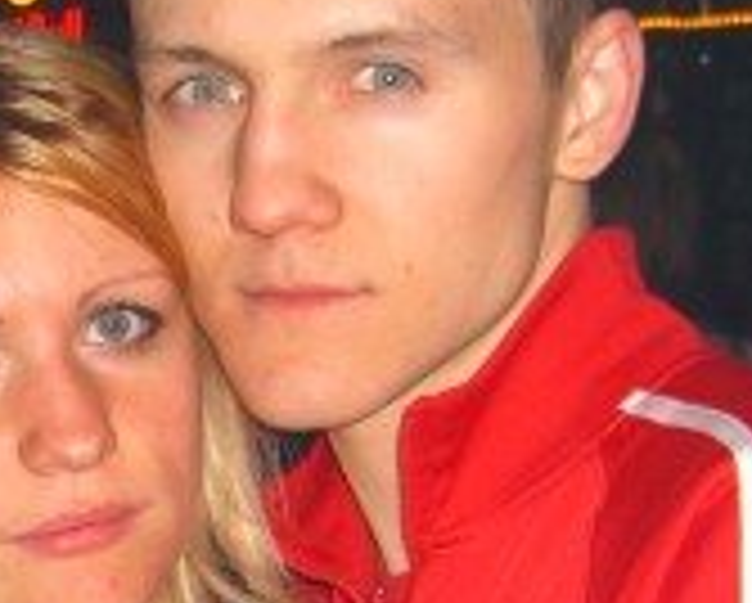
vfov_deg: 11.6
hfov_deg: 14.3
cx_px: 45
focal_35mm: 133
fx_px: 2964
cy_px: 508
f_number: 2.8
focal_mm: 7.9
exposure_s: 1/60
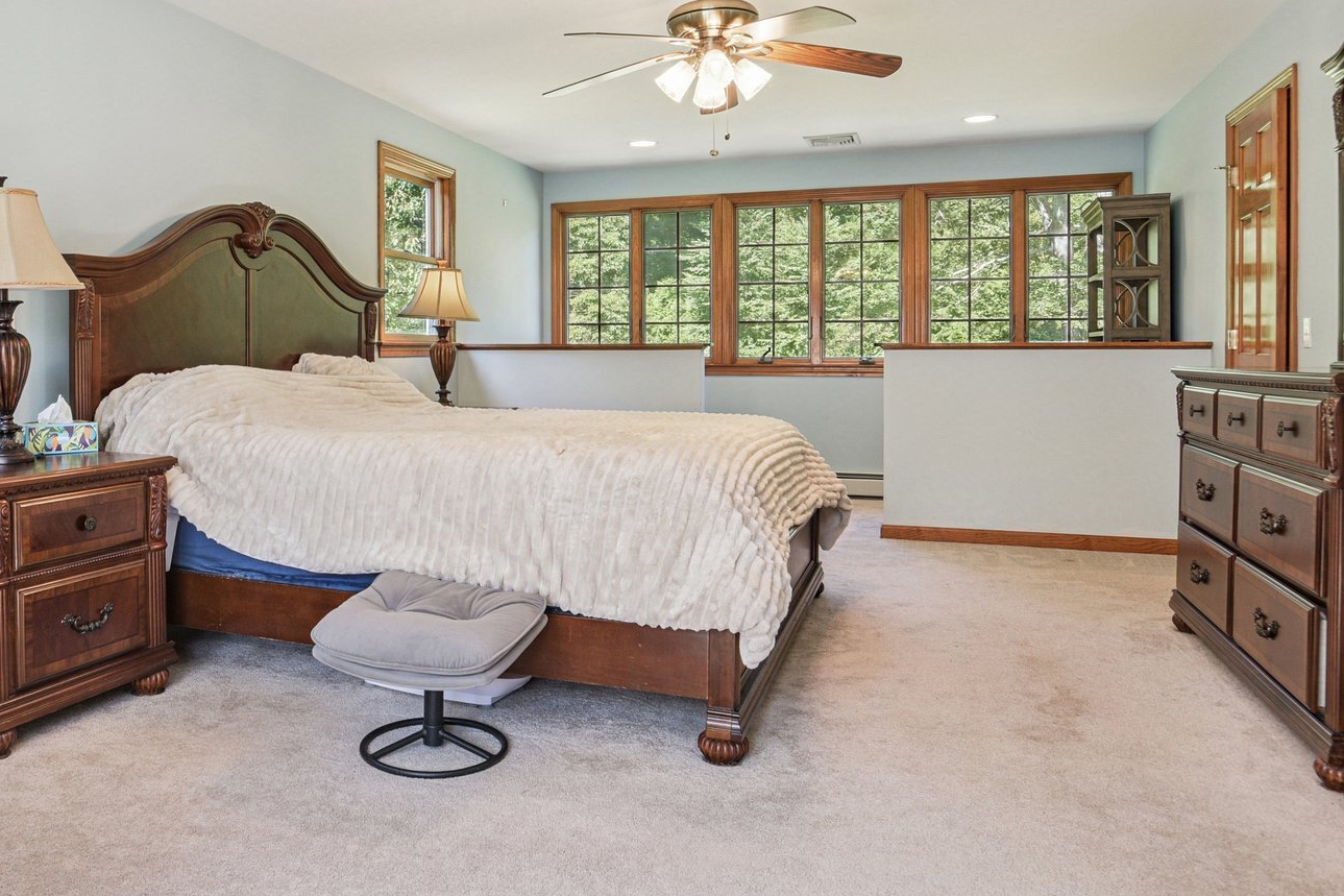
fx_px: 1008
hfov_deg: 65.7
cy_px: 343
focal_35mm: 27
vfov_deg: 47.5
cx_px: 457
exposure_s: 1/20
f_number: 11
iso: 400
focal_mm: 17
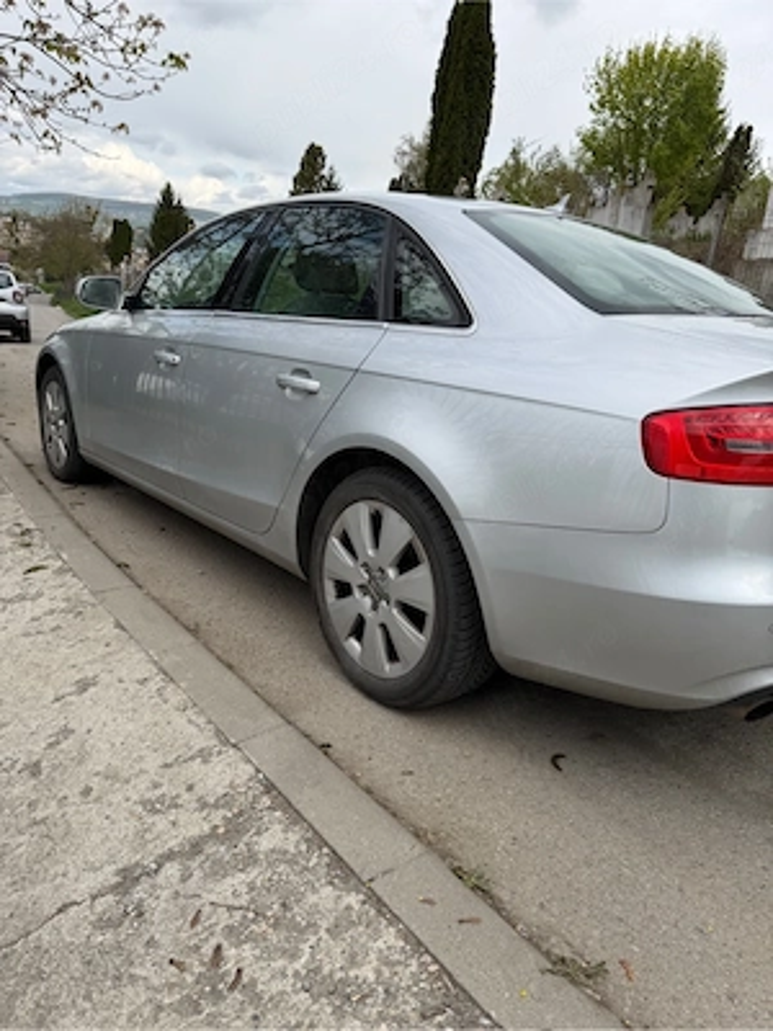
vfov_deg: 71.6
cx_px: 386
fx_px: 715
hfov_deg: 56.8
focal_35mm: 24
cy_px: 516
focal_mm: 6.76
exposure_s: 1/3145
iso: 80
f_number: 1.78
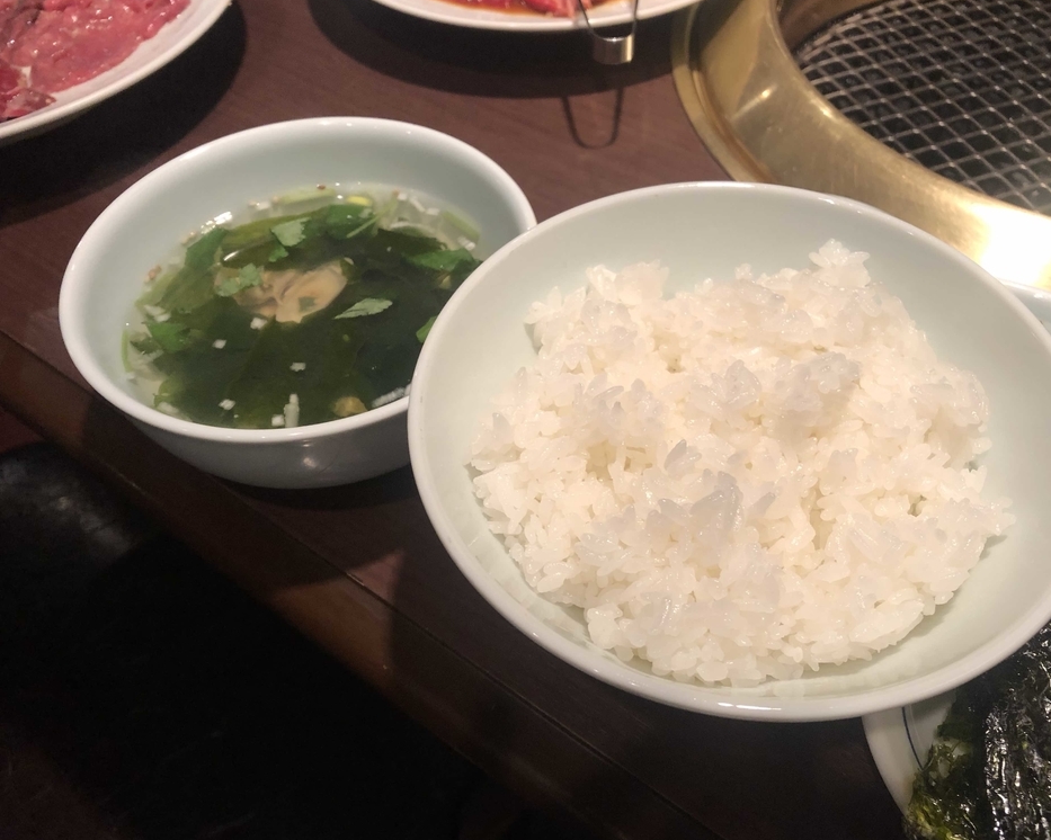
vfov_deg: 48.5
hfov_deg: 58.7
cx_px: 575
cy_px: 429
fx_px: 933
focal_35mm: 30
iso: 50
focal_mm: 3.99
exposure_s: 1/17
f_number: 1.8
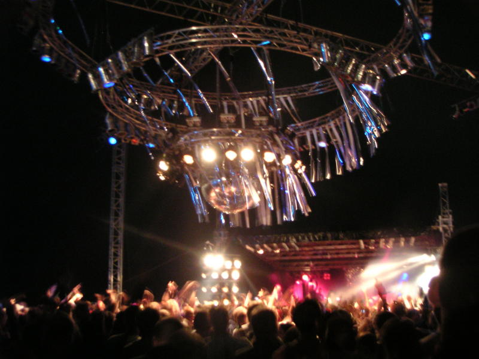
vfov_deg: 37.7
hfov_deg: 49.0
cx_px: 240
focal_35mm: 38
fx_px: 526
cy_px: 180
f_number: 2.8
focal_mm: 6
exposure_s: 1/2
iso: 200
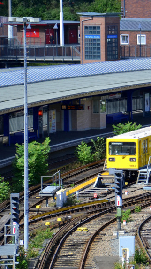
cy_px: 110
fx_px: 2101
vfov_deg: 7.3
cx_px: 205
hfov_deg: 4.1
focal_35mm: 295
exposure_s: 1/250
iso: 100
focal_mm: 105
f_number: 5.6
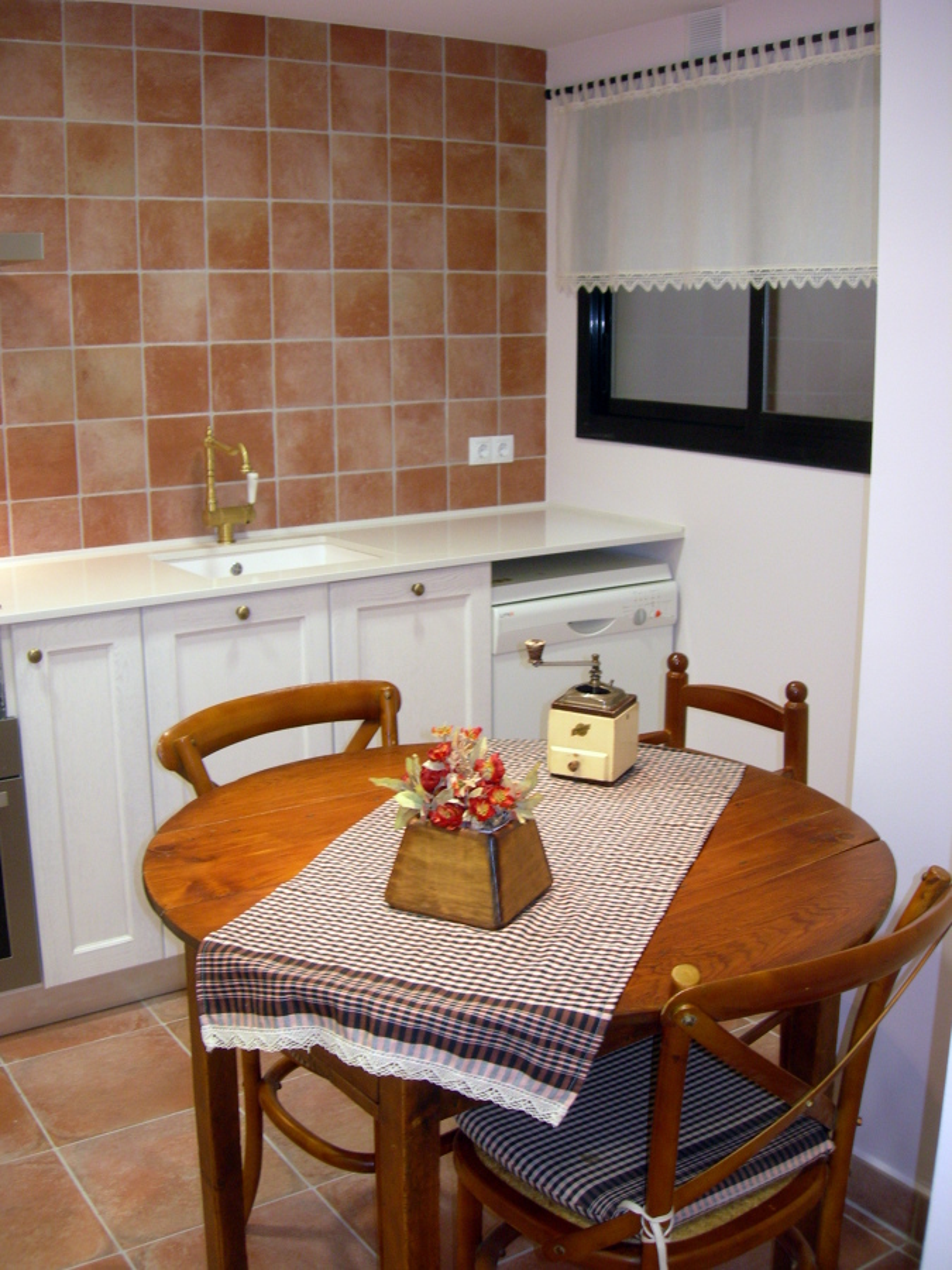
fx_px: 1393
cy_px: 635
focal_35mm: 38
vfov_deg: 49.0
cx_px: 476
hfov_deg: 37.7
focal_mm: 7.8
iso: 115
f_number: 2.8
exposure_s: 1/31.4
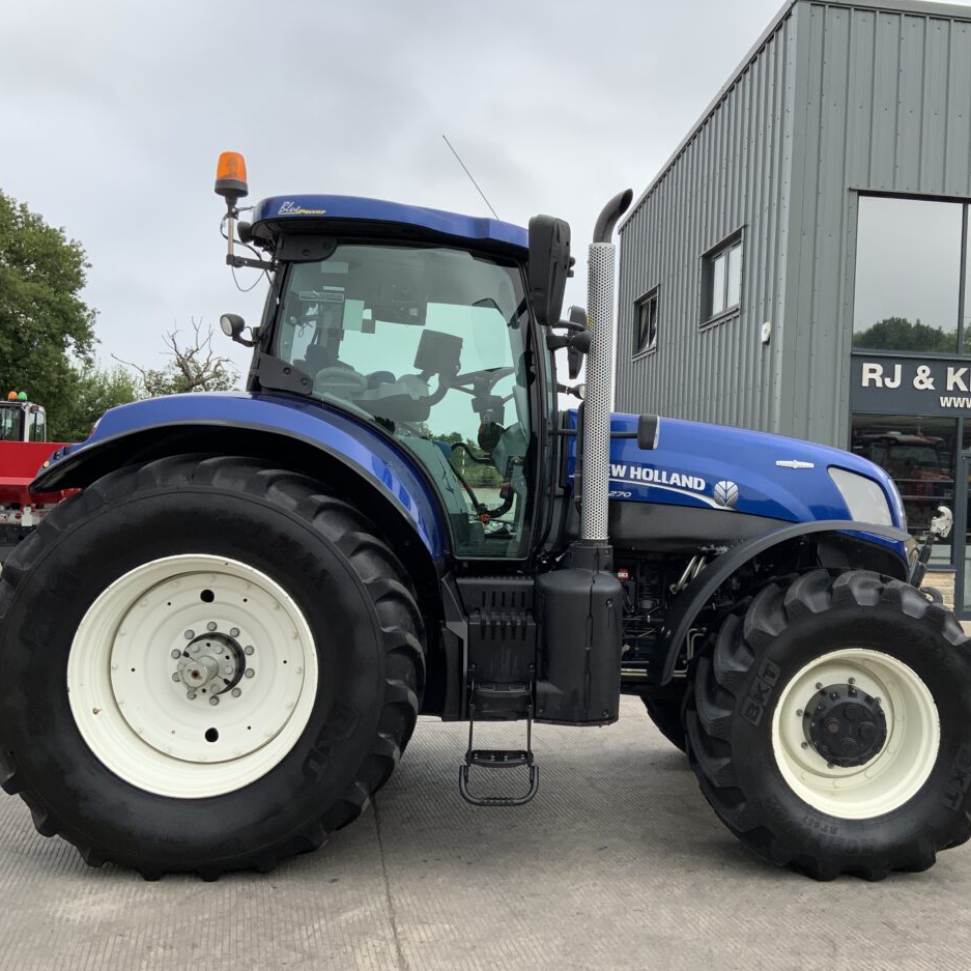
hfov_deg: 47.0
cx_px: 575
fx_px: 1111
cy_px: 485
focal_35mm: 35
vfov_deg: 47.2
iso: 16
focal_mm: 3
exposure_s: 1/1055
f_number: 1.8
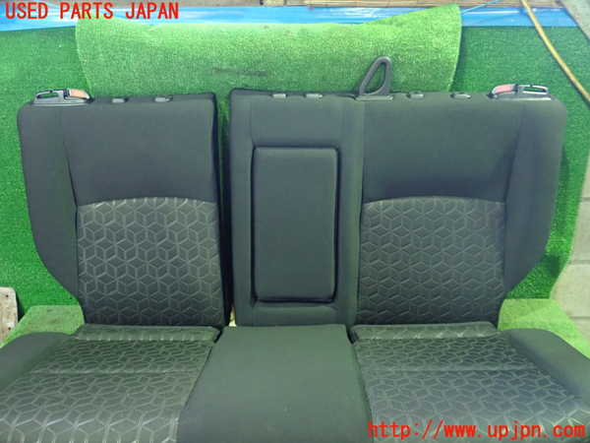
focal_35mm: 30
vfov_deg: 46.8
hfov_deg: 60.0
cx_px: 295
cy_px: 222
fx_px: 511
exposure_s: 1/15
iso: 800
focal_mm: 5.5
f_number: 2.3
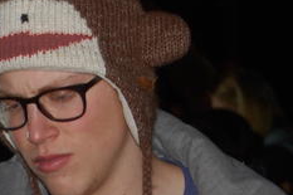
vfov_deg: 5.3
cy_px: 281
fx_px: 2090
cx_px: -49
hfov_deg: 7.9
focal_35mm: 257
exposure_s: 1/60
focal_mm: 50
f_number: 5.6
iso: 400
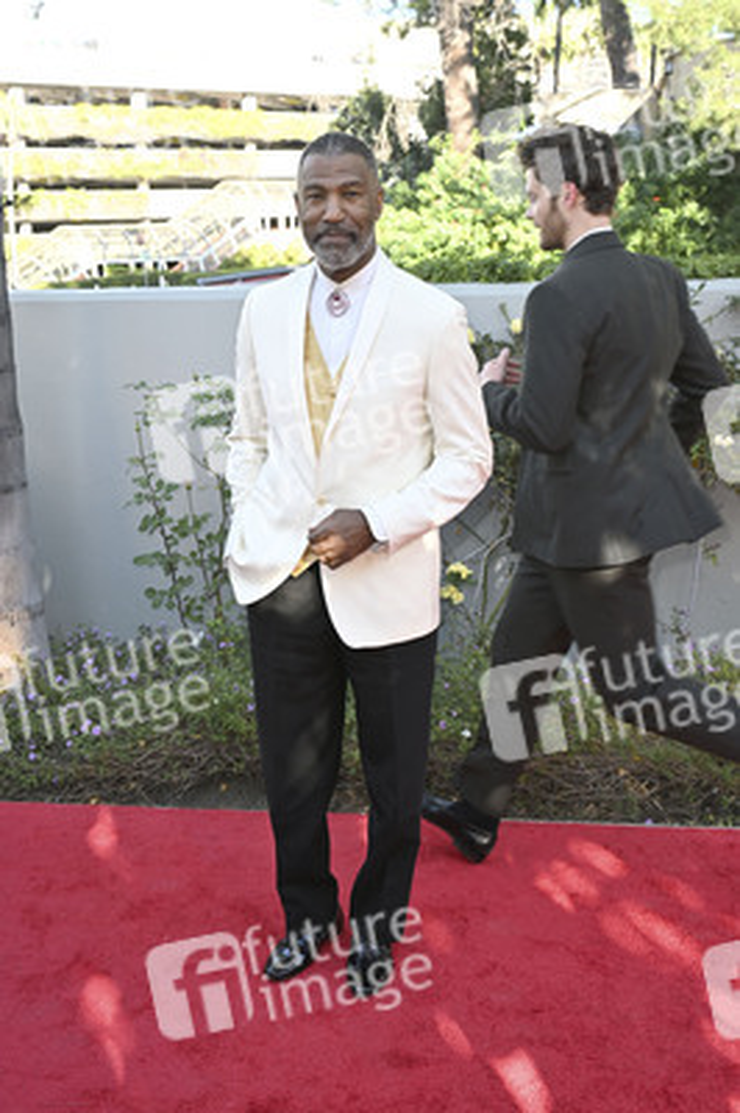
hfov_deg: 34.2
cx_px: 370
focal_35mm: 39
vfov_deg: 49.6
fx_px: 1204
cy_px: 556
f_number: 5.6
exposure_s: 1/320
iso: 640
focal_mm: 39
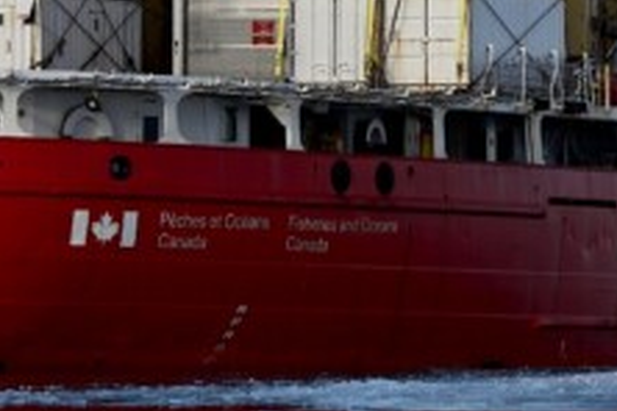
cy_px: -253
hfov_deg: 4.7
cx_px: 513
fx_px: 7523
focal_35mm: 439
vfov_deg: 3.1
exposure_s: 1/400
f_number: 7.1
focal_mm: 110
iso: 100
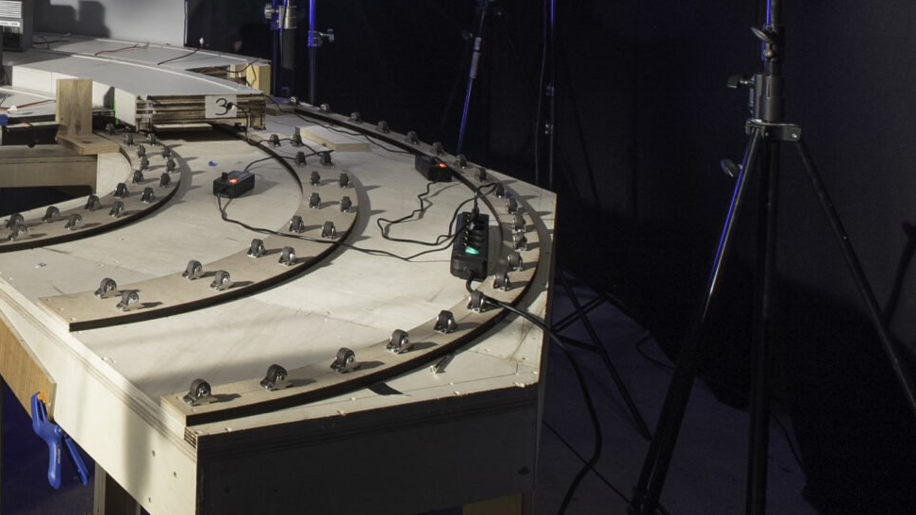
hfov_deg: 35.2
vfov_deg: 23.4
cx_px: -164
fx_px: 1141
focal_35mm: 47
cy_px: -93
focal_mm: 17
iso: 400
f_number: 10
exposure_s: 1.3
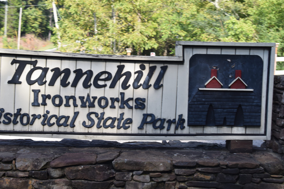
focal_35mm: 78
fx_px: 615
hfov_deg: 26.0
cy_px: 94
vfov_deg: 17.5
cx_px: 142
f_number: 8
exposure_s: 1/250
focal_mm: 52
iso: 360
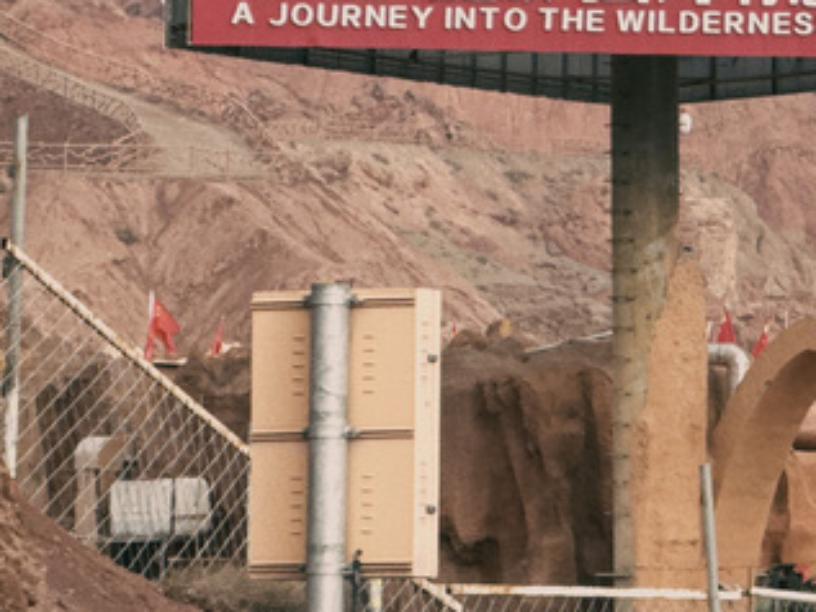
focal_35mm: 388
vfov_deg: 3.8
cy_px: 149
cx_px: 1248
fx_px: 9150
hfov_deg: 5.1
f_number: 2.8
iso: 50
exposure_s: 1/591
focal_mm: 15.66
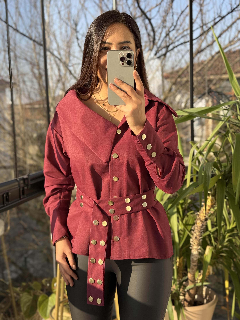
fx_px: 444
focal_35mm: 48
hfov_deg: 30.3
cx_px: 120
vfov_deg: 39.7
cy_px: 160
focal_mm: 6.76
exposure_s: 1/425
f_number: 1.78
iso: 64
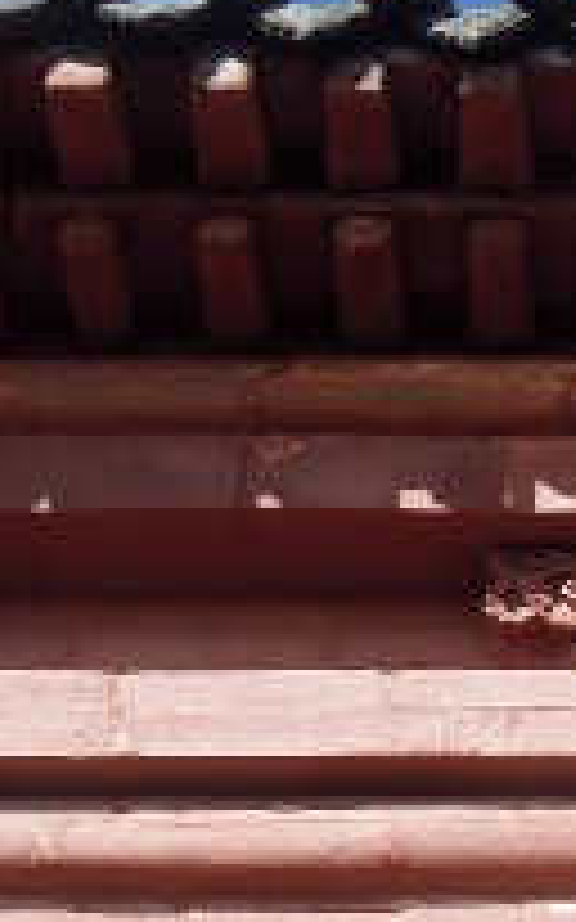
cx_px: 670
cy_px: 717
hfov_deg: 14.6
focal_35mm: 87
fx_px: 2187
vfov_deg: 23.5
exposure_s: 1/1000
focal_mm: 4.3
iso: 160
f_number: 3.5
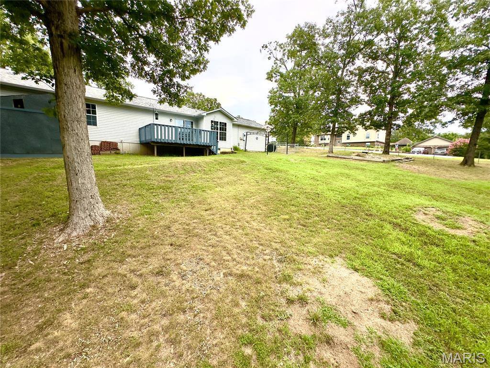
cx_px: 245
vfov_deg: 85.7
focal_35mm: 14
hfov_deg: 102.1
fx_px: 198
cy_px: 184
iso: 40
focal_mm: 2.22
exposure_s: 1/1383
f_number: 2.2
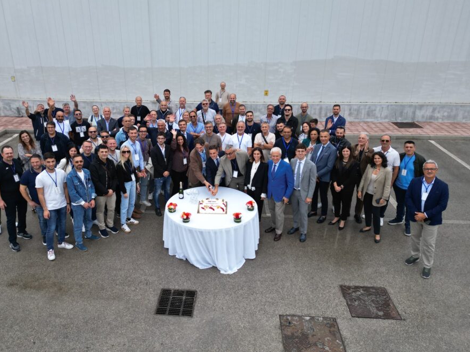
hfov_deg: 63.2
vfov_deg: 49.7
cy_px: 169
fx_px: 380
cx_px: 204
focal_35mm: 28
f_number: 1.7
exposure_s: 1/1500
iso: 100
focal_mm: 6.72
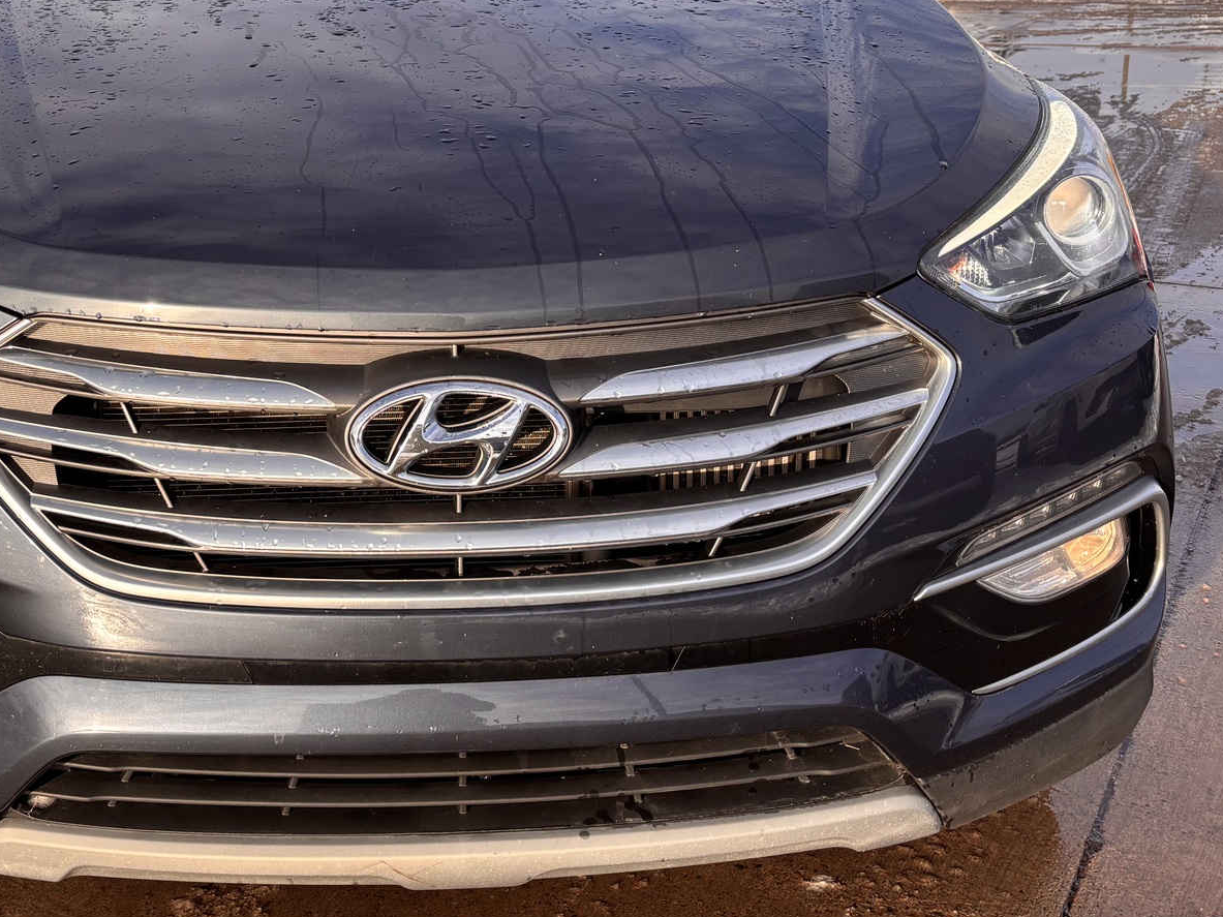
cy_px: 253
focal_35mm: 45
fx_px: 1590
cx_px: 409
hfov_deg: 41.5
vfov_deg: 31.7
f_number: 1.6
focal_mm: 5.96
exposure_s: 1/1458
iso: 50
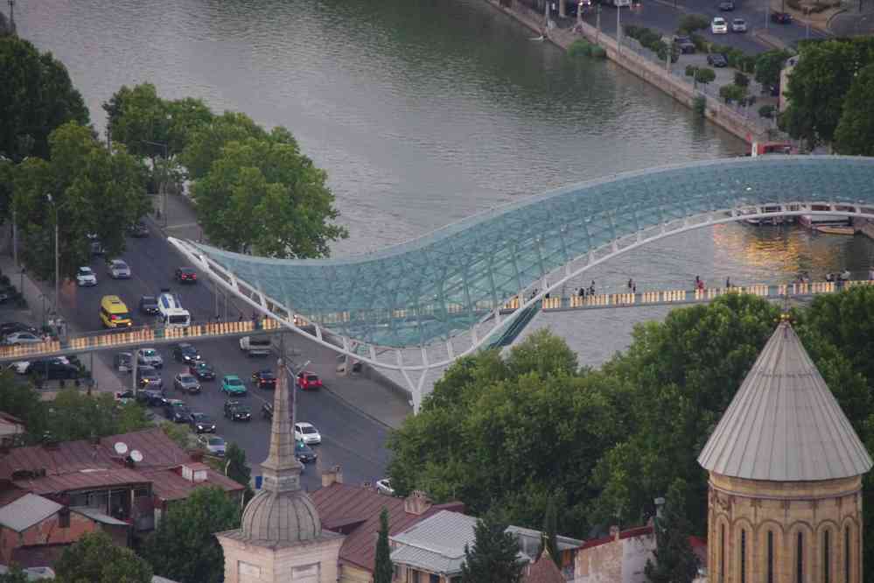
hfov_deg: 8.1
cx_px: 437
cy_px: 292
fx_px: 6190
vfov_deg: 5.4
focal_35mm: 255
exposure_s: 1/40
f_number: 6.2
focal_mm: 170
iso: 3200
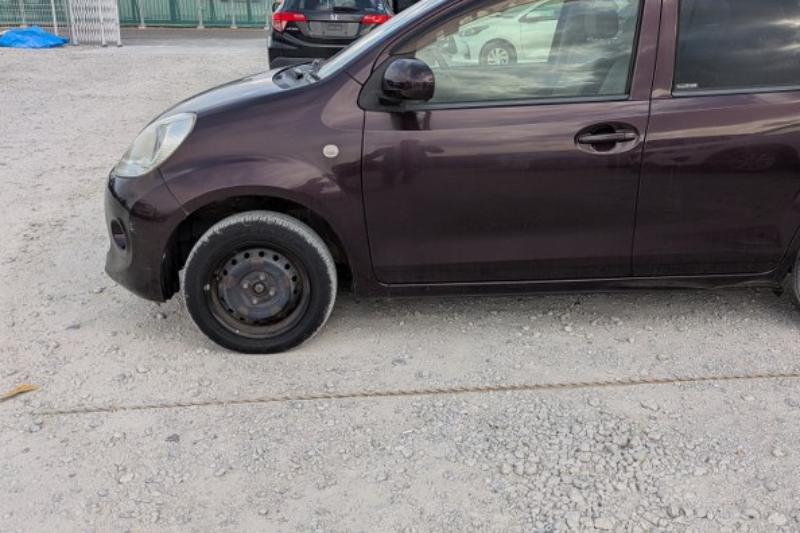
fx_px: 778
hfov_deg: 54.1
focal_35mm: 35
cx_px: 476
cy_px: 201
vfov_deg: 37.6
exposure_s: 1/1166
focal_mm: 5.43
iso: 50
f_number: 1.89
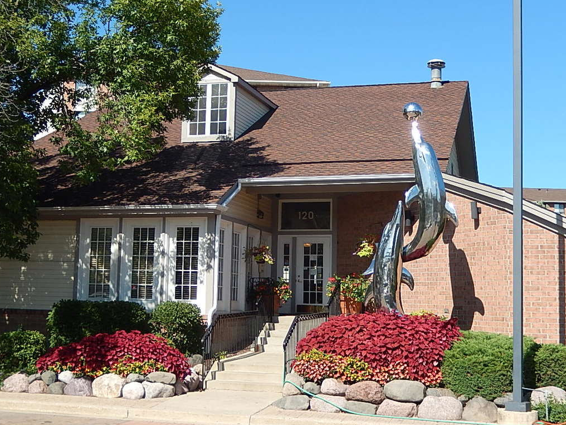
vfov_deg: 28.5
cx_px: 277
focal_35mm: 51
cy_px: 176
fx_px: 834
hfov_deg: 37.5
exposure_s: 1/800
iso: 125
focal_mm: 6.5
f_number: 4
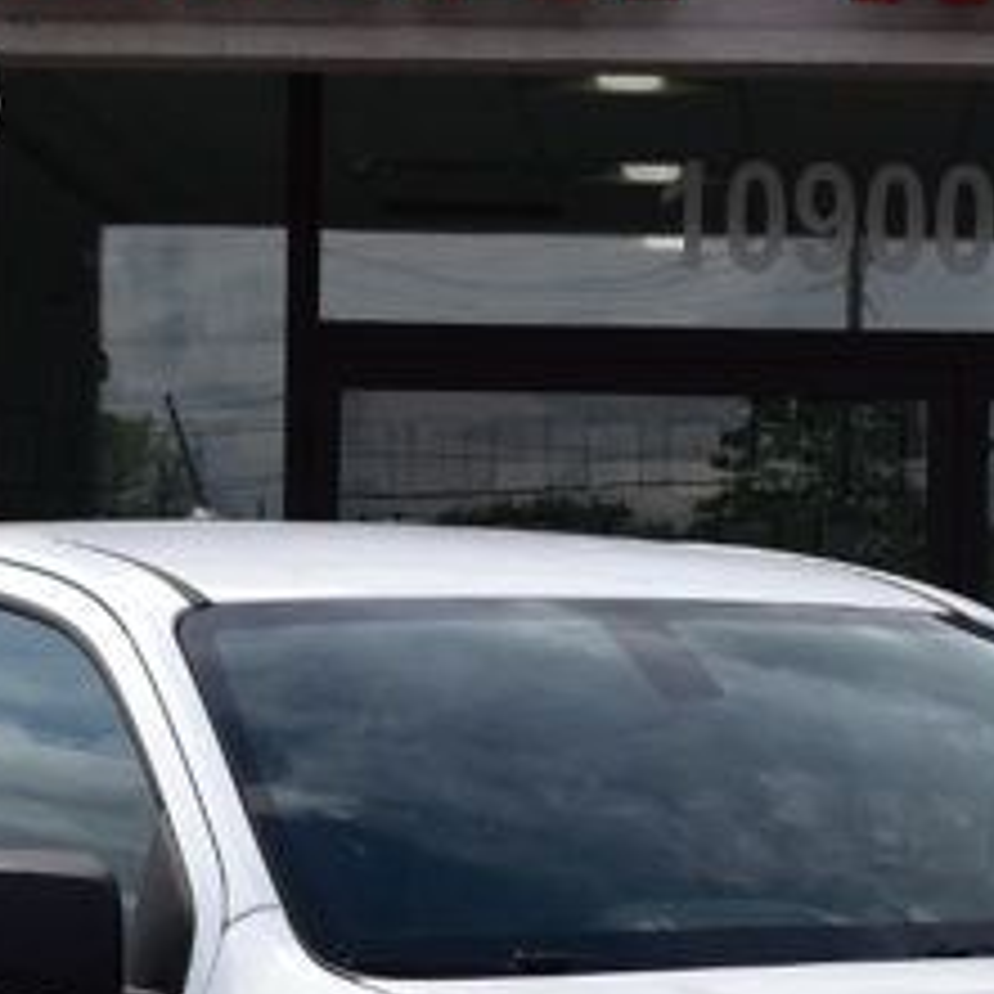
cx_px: 760
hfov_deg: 9.9
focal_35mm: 177
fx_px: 5750
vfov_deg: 9.8
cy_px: 963
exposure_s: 1/500
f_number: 11
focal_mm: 30
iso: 320
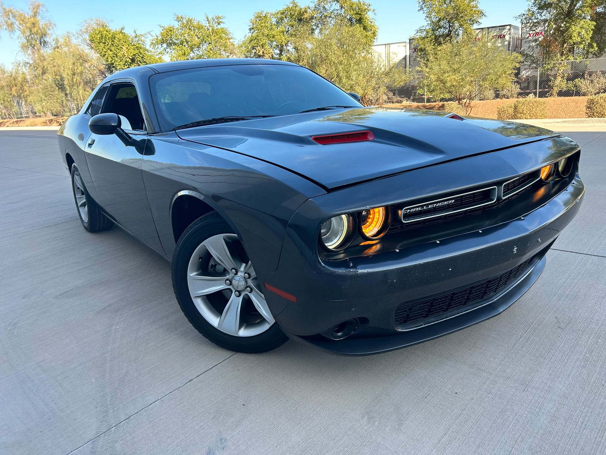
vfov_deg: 53.1
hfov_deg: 67.3
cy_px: 228
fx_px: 455
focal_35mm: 26
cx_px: 303
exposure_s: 1/539
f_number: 1.5
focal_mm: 5.7
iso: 50
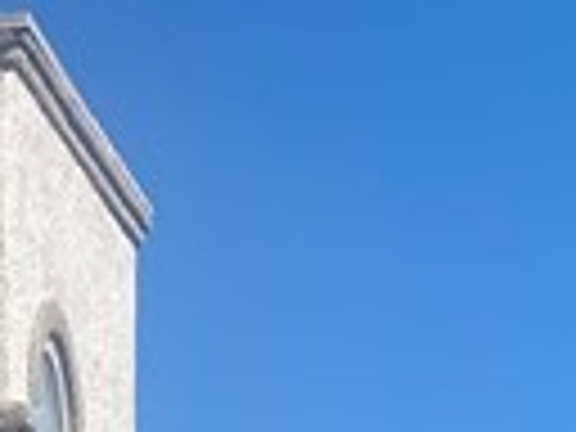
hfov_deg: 8.7
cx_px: -774
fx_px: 3461
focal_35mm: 208
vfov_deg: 6.6
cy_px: 1251
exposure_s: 1/5495
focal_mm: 4.25
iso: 32
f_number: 1.8
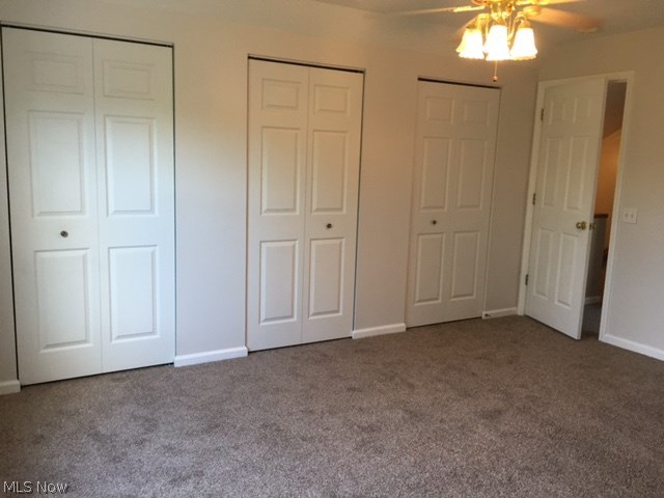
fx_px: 556
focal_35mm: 29
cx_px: 332
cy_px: 249
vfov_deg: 48.2
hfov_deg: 61.7
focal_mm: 4.15
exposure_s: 1/30
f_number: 2.2
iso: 50
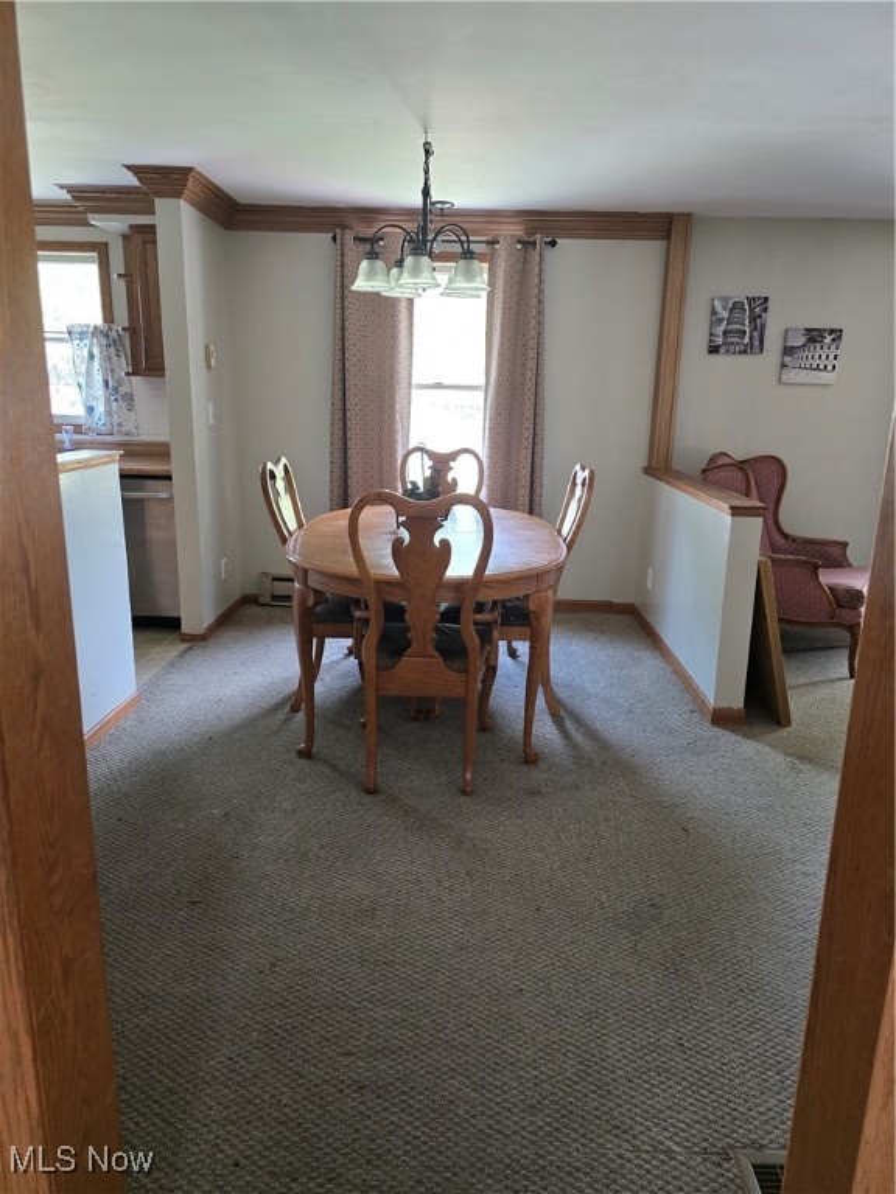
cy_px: 597
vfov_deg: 73.9
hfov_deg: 58.9
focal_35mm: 23
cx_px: 448
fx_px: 794
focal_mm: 6.3
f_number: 1.7
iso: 640
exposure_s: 1/120
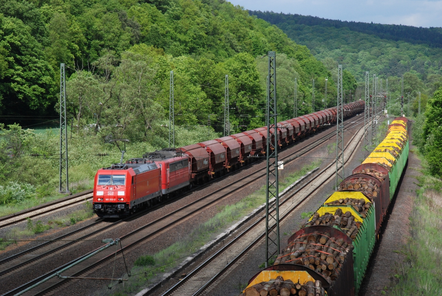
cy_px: 148
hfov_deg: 13.7
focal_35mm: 150
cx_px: 221
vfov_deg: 9.2
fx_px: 1844
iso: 640
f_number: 14
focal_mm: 100
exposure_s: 1/500
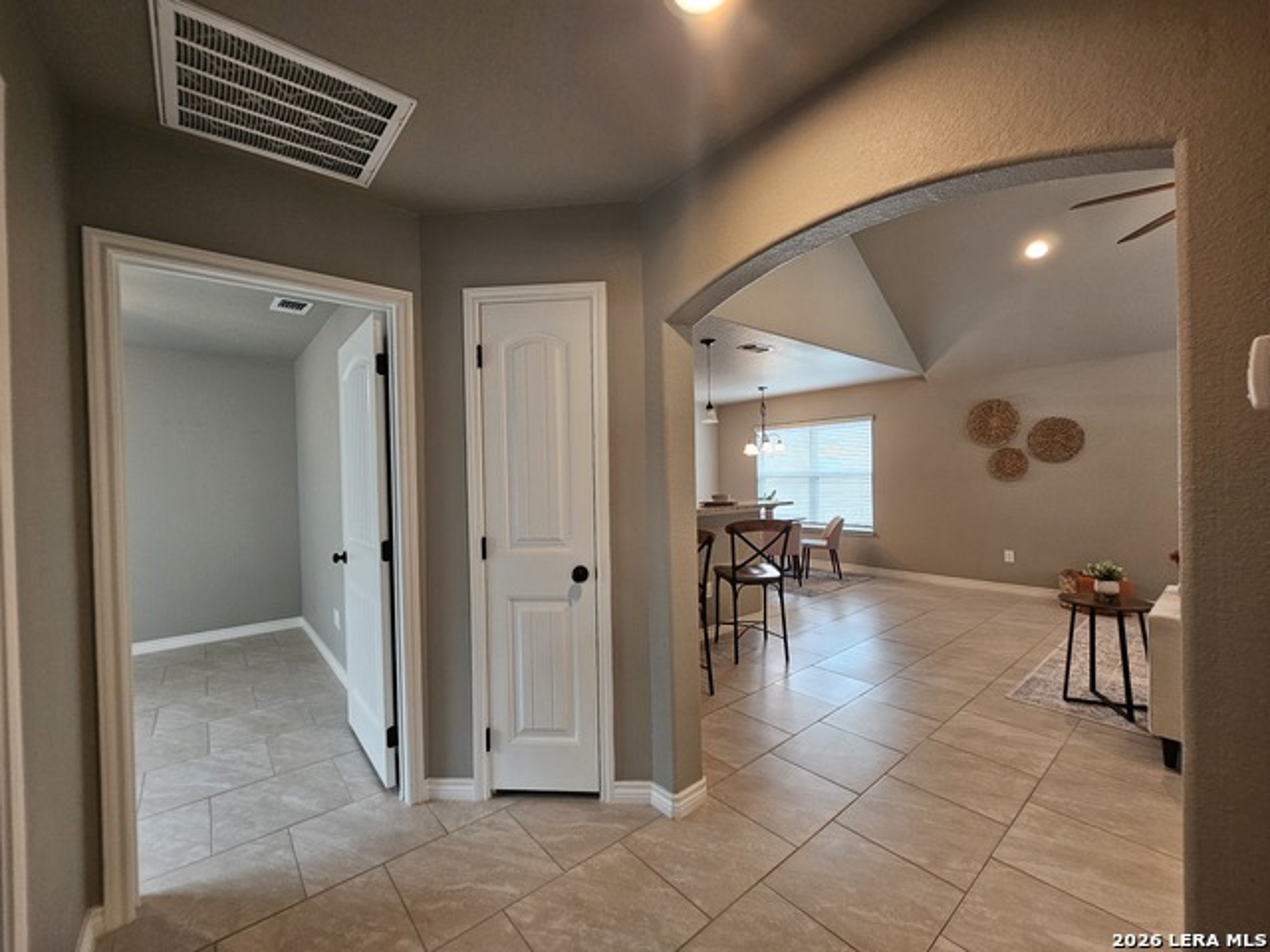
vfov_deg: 89.9
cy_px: 476
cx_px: 635
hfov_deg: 106.2
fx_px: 477
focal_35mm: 13
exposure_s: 1/60
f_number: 2.2
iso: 160
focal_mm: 2.2
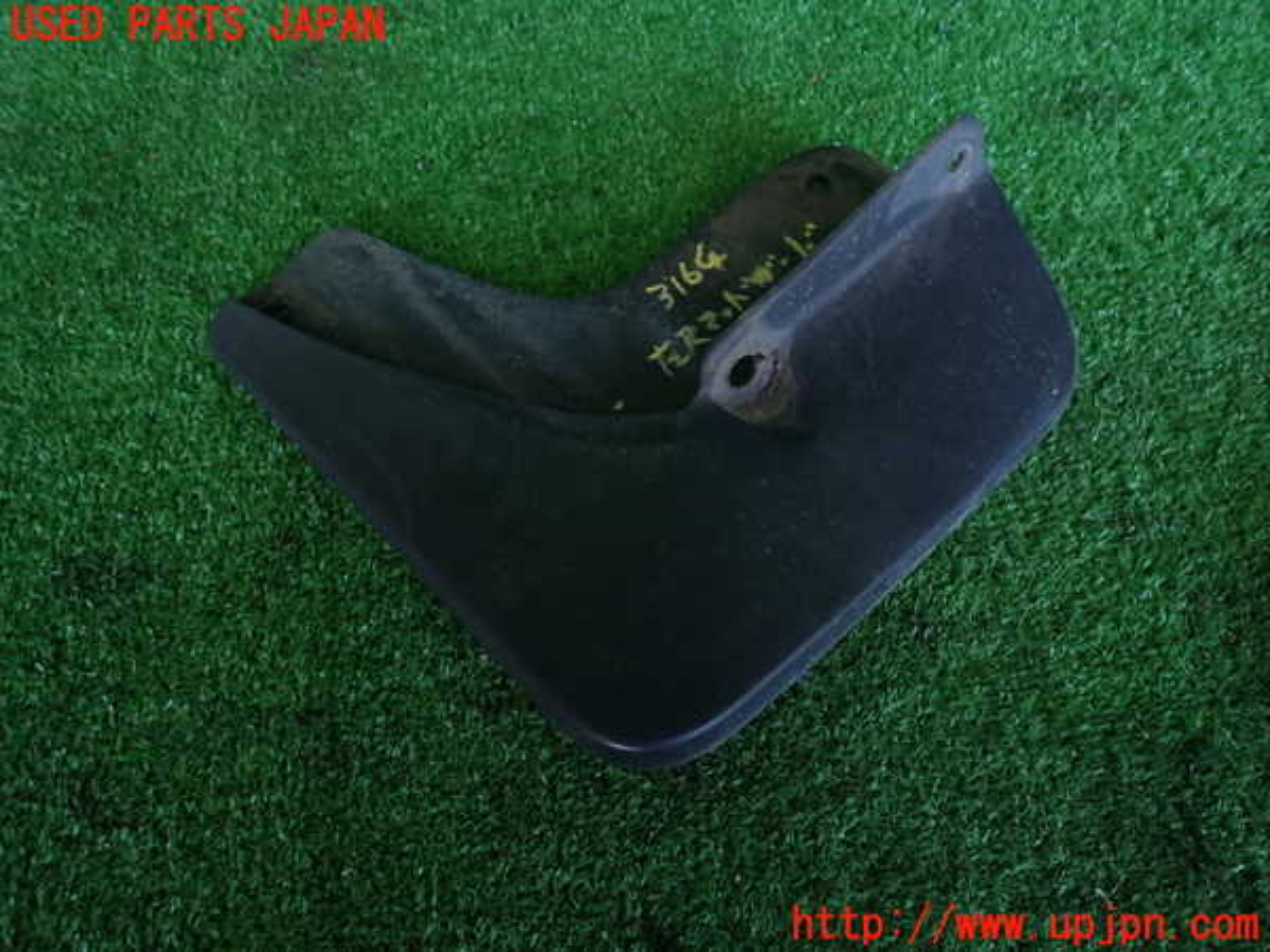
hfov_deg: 69.4
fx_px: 917
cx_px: 635
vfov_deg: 54.9
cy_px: 476
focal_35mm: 25
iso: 200
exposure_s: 1/40
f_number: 2
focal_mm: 4.5
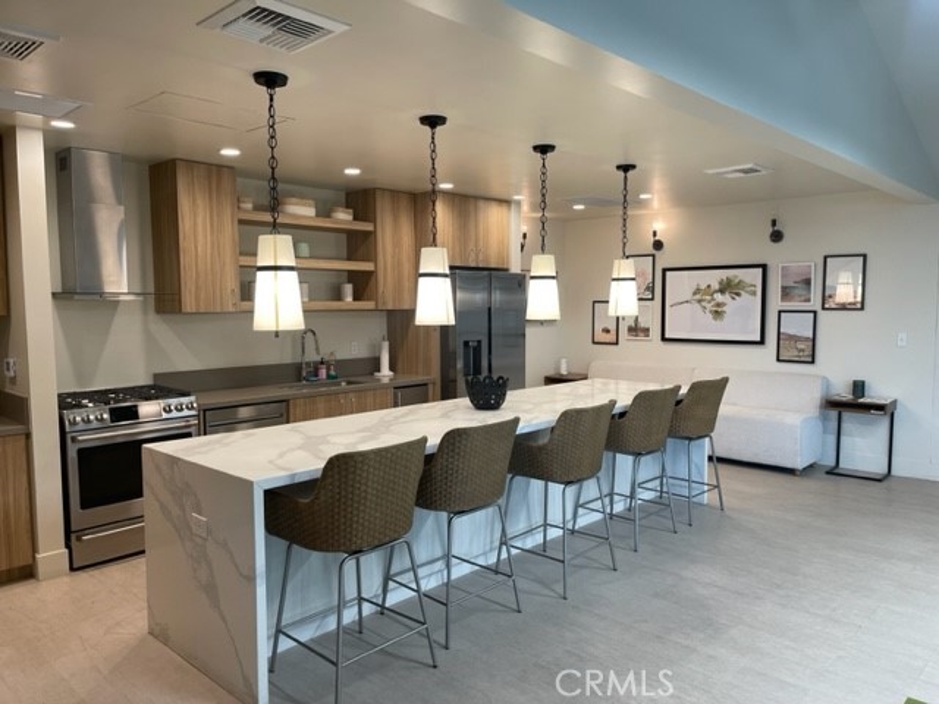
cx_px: 470
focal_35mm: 26
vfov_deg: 53.1
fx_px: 705
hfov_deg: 67.3
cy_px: 352
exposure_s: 1/120
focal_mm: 5.1
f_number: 1.6
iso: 125
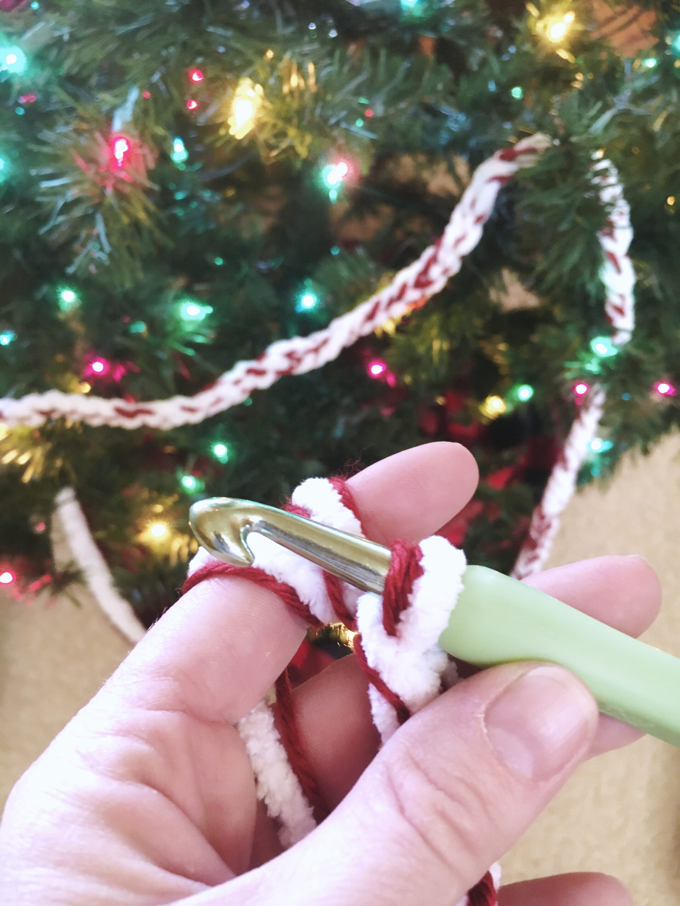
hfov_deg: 48.2
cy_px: 453
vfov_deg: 61.7
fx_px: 760
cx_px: 340
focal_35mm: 29
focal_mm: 4.15
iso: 200
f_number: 2.2
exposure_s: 1/15
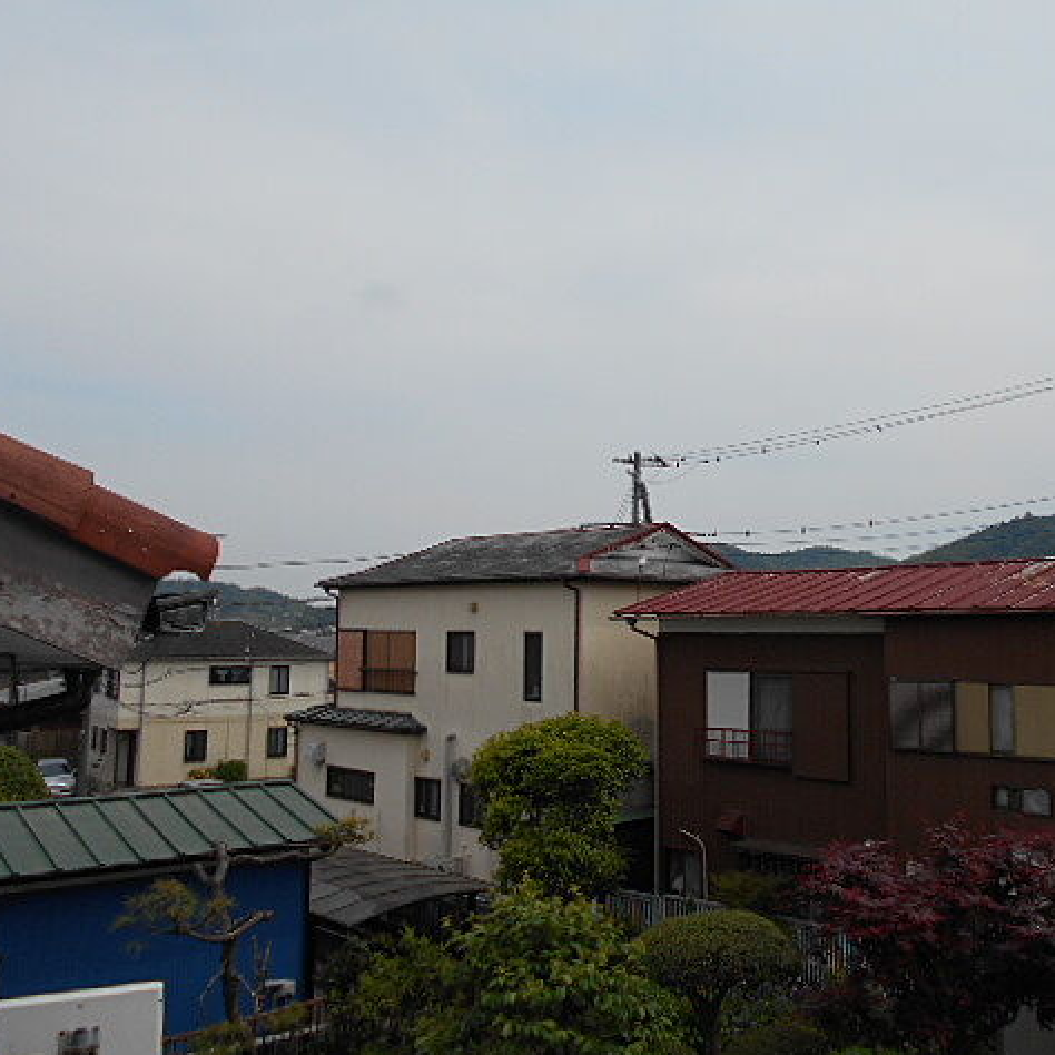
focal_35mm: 31
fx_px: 1069
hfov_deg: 52.1
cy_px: 532
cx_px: 650
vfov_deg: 52.5
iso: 80
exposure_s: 1/1600
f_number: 3.2
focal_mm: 4.6
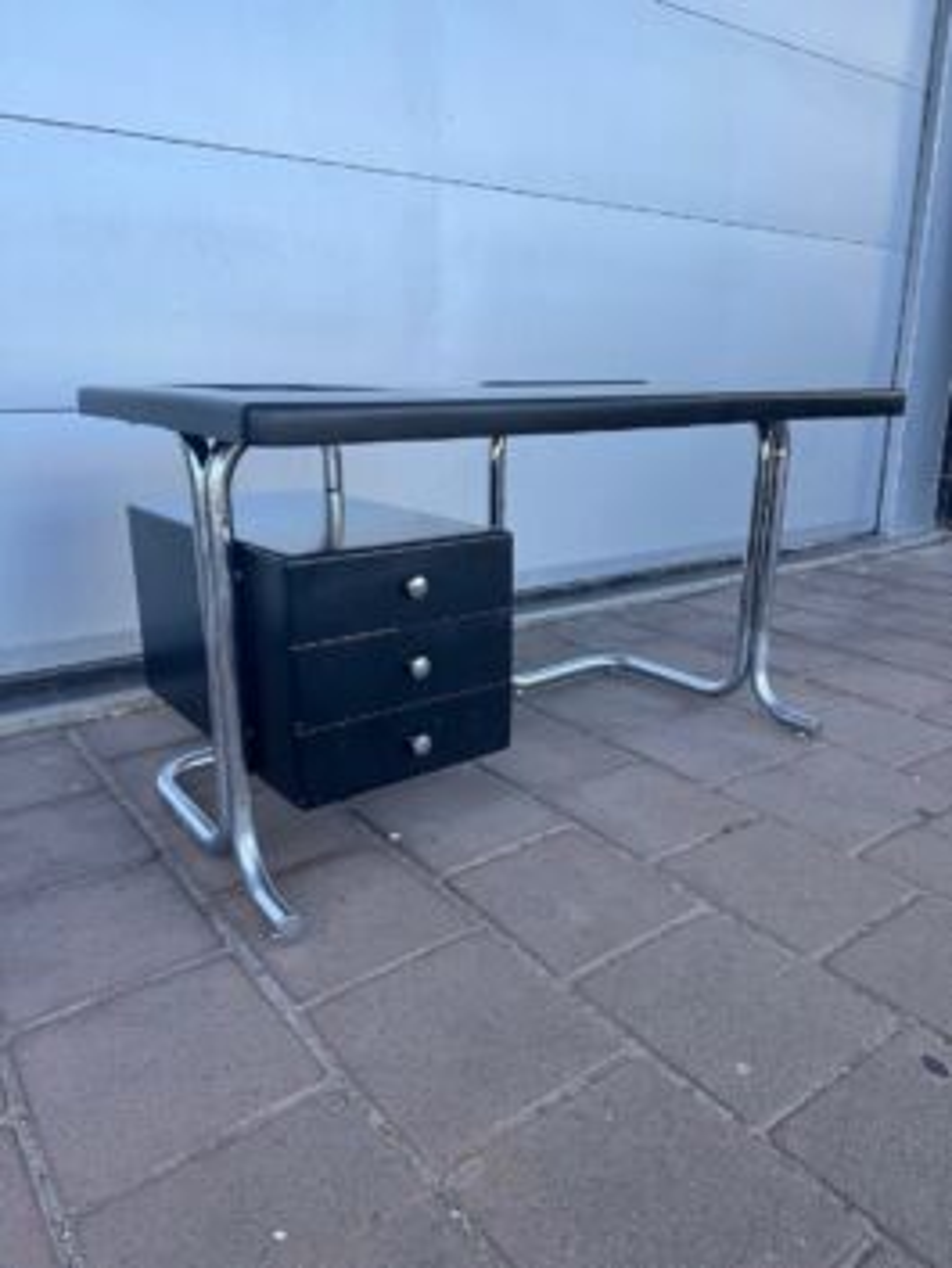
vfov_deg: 71.6
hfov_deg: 56.8
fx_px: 880
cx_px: 476
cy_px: 634
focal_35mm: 24
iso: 80
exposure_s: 1/756
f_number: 1.78
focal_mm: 6.76
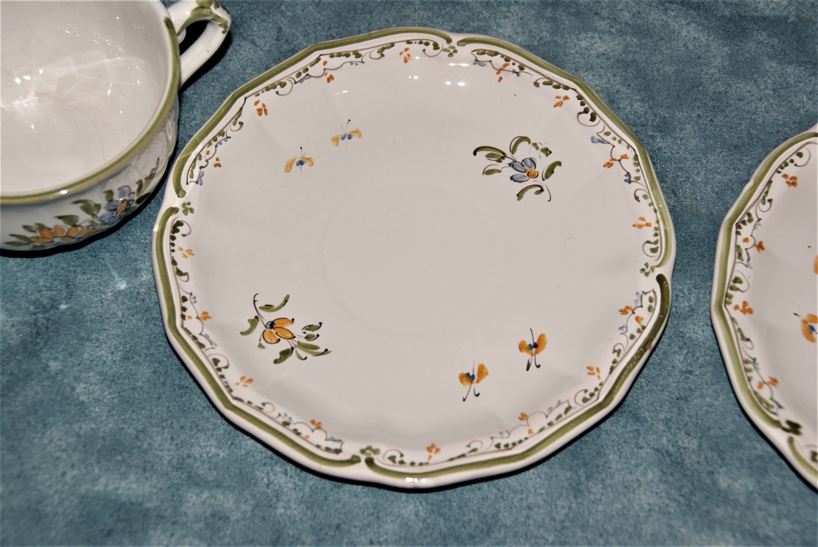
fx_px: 1706
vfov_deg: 18.2
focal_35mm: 75
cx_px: 409
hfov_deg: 27.0
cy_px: 274
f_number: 5.6
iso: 400
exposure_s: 1/80
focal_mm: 50
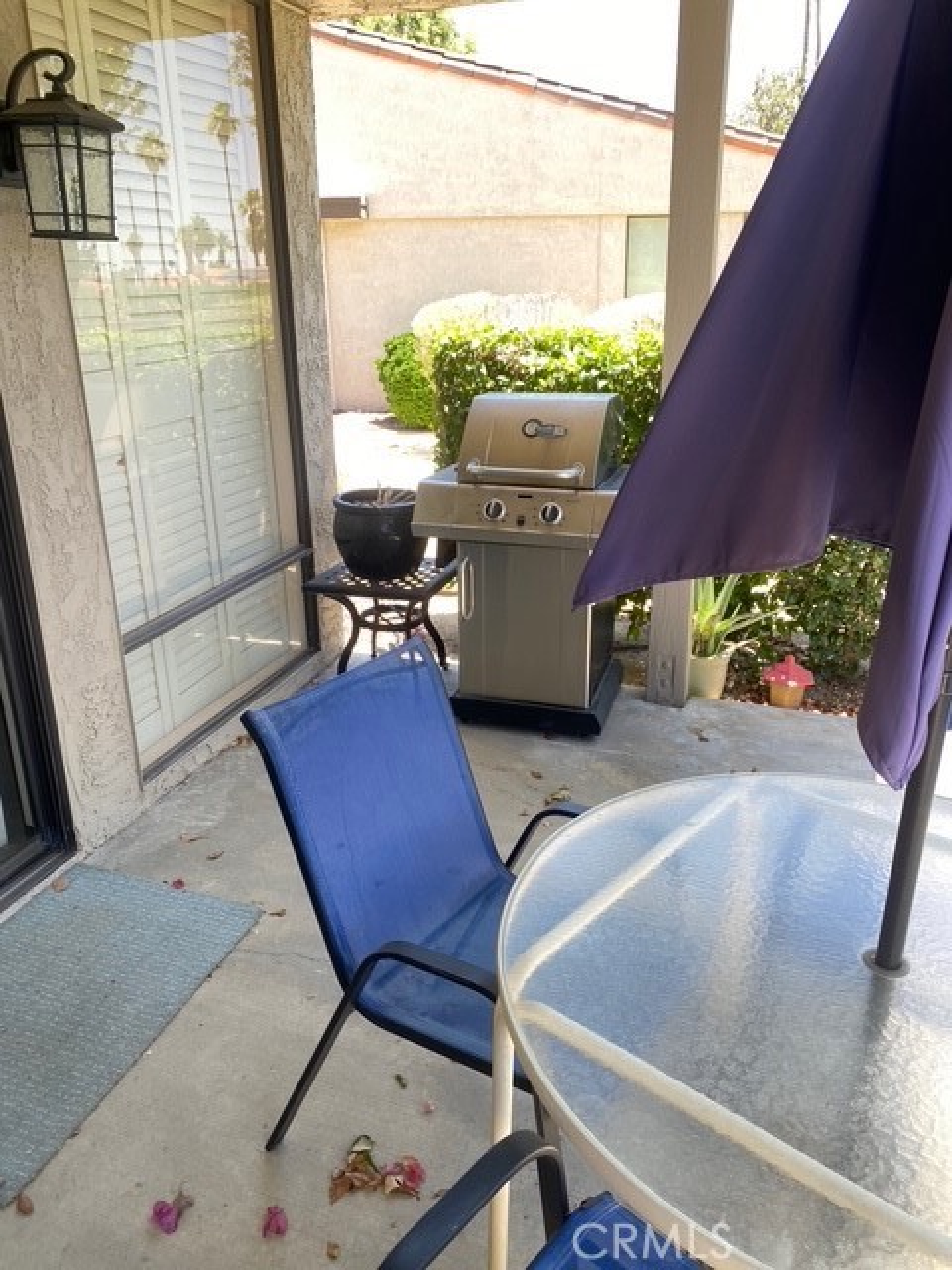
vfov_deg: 67.3
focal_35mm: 26
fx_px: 953
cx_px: 476
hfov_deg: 53.1
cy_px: 635
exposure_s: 1/122
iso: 50
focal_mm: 4.25
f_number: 1.8
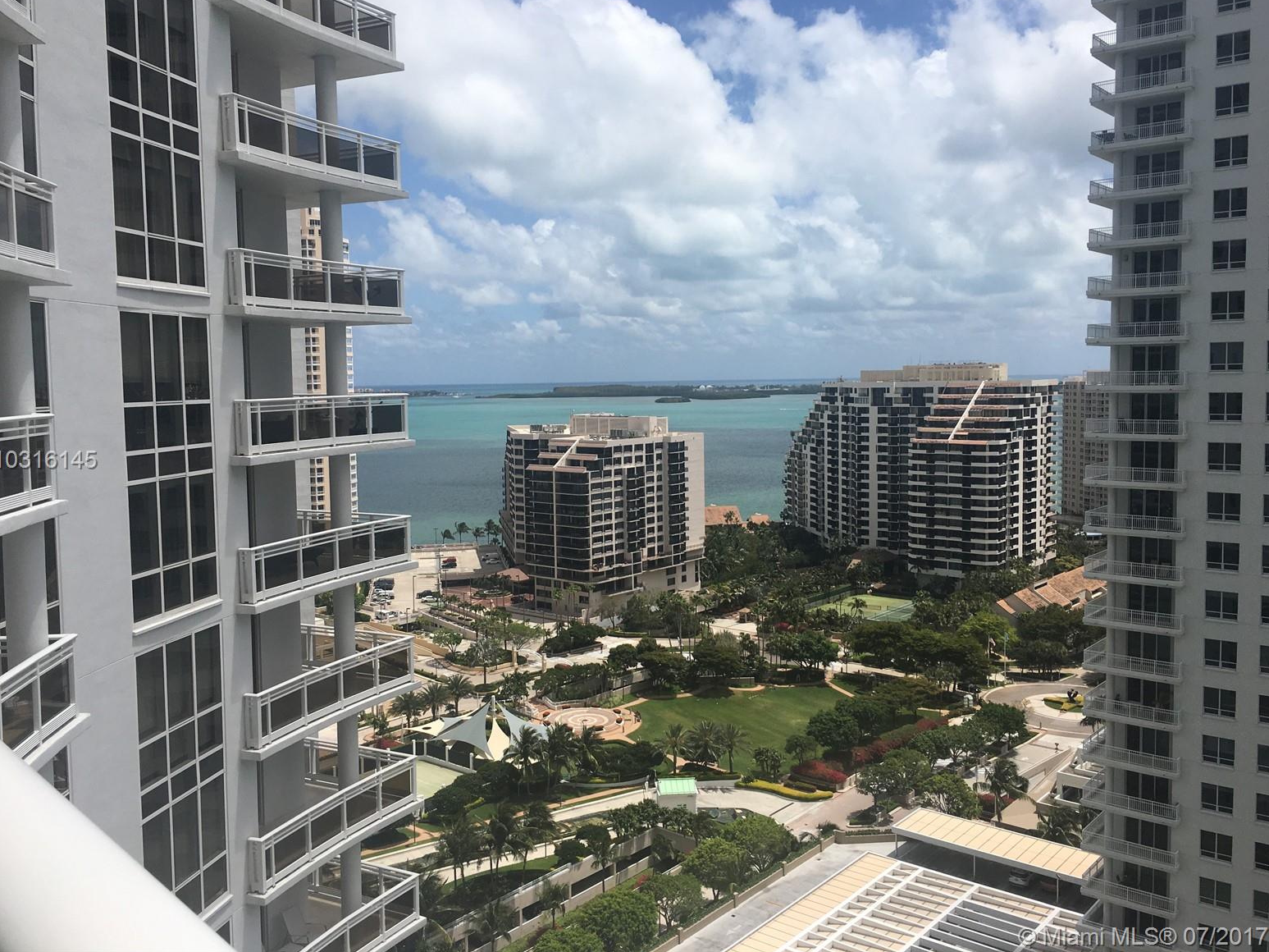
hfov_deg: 60.0
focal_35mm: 30
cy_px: 461
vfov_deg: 46.8
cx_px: 628
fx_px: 1100
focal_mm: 4.15
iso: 25
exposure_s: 1/3077
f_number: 2.2
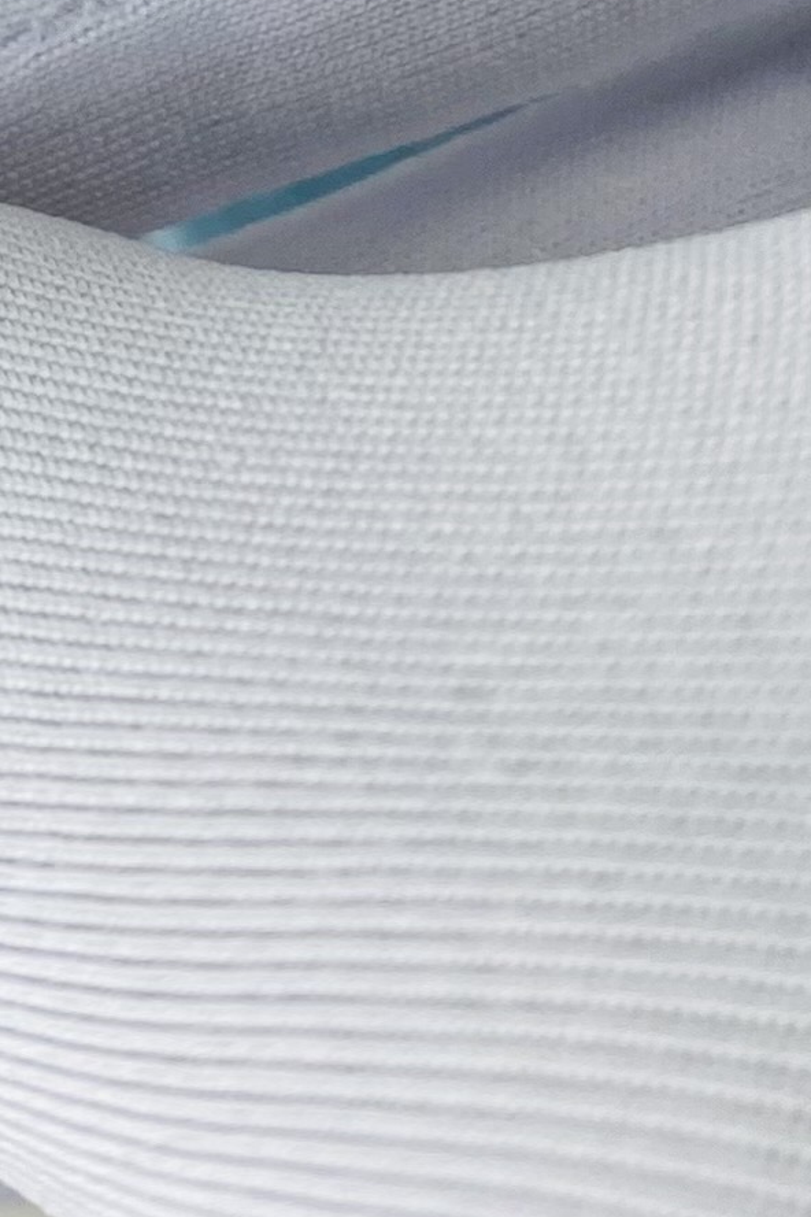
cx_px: -219
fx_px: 3987
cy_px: -525
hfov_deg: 11.3
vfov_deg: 16.1
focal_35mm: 118
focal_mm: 4.25
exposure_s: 1/159
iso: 32
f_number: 1.8
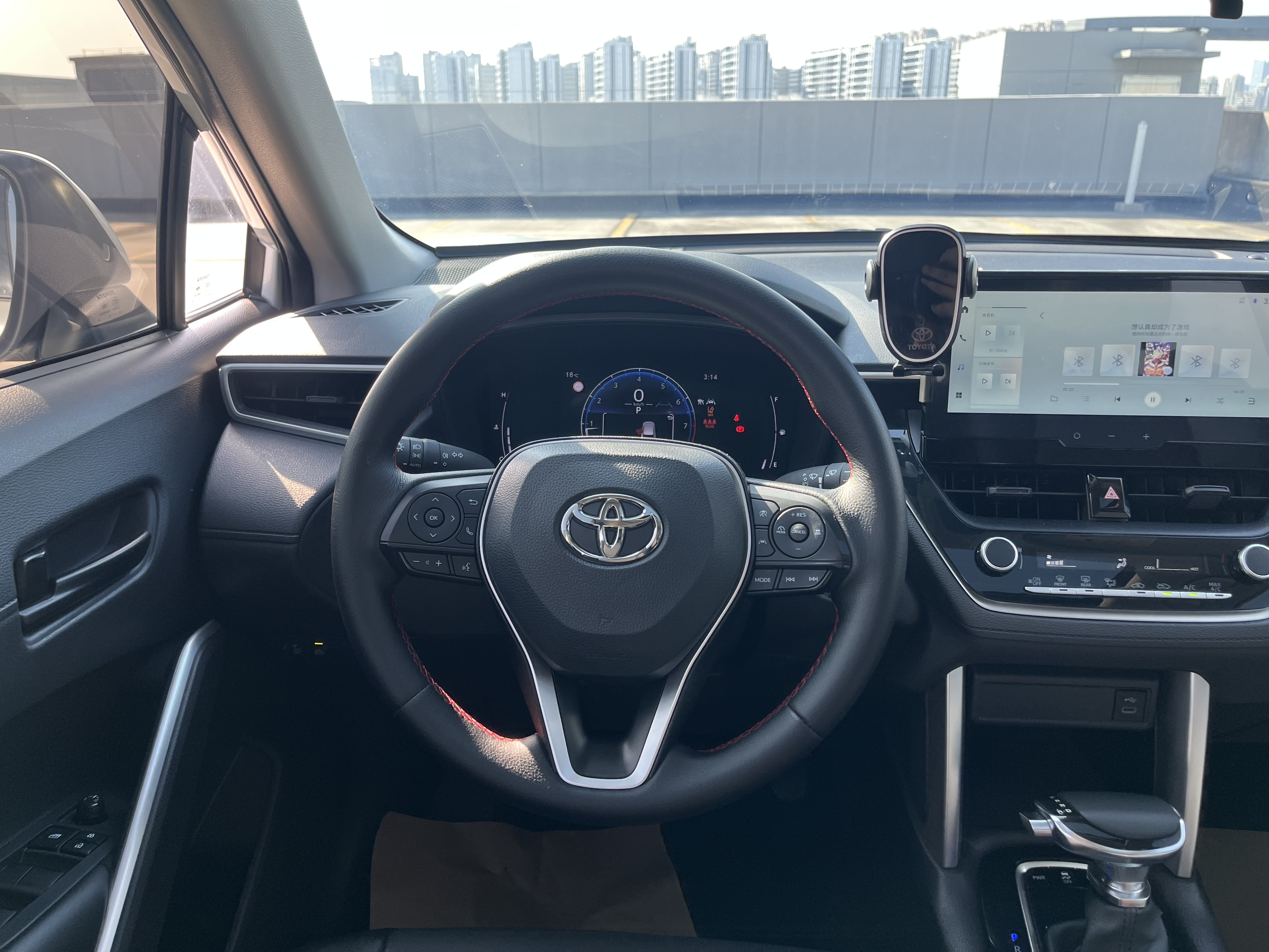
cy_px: 476
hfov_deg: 67.3
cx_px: 634
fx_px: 953
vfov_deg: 53.1
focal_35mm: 26
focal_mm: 5.1
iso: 40
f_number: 1.6
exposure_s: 1/177
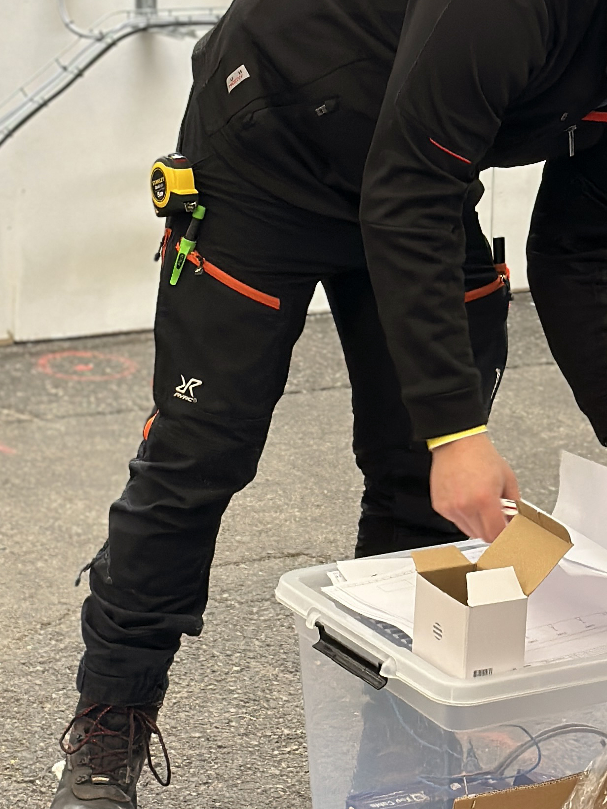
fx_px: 2759
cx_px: 280
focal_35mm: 118
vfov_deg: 16.6
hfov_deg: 12.6
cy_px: 169
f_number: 1.78
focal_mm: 6.86
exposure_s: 1/50
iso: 125
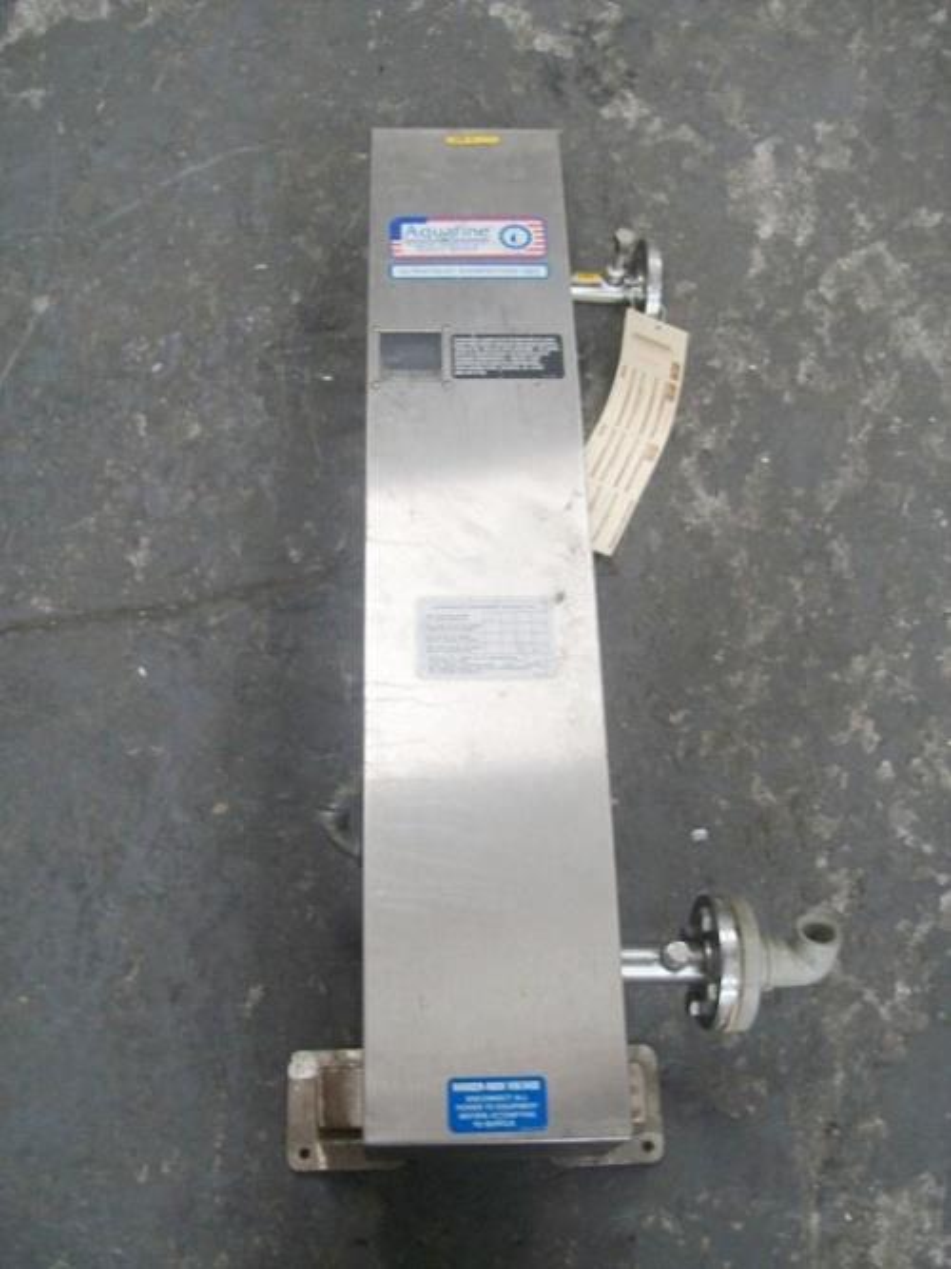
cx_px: 476
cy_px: 634
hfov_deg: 39.6
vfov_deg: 51.4
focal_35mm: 36
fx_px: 1319
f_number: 2.7
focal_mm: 6
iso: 160
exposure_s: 1/20
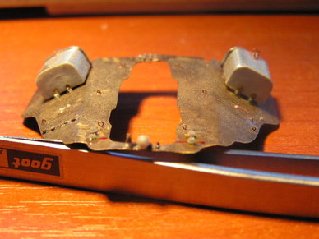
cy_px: 118
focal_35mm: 69
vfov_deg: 21.3
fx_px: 636
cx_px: 158
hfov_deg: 28.2
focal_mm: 11.1
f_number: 3.2
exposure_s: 1/100
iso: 160
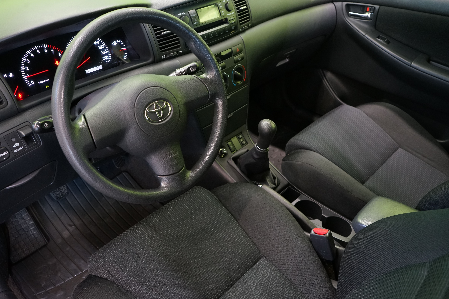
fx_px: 374
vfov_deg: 43.6
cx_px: 224
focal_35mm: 30
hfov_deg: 61.9
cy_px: 150
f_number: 5.6
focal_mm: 30
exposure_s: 1/20
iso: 2500
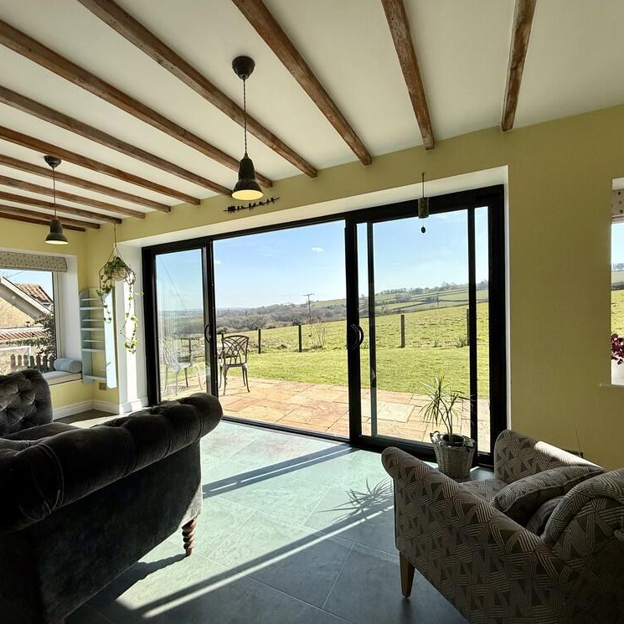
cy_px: 317
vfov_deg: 84.0
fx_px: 347
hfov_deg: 83.5
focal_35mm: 17
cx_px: 271
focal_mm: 2.22
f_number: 2.2
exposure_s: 1/1961
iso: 50
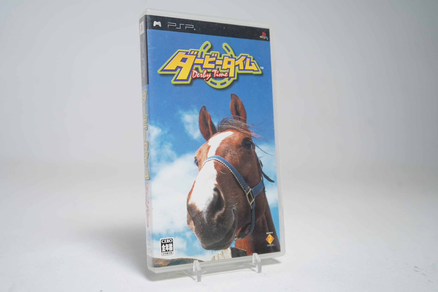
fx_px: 462
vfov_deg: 35.1
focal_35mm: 38
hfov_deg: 50.7
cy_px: 146
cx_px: 219
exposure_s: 1/40
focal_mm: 38
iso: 640
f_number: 5
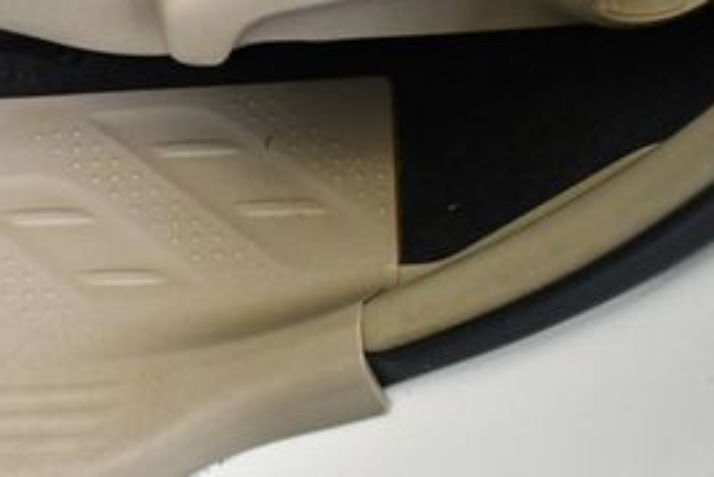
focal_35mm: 86
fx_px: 1707
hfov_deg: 22.2
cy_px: 344
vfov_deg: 15.9
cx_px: -88
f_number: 3.5
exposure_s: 1/80
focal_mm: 18
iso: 3200
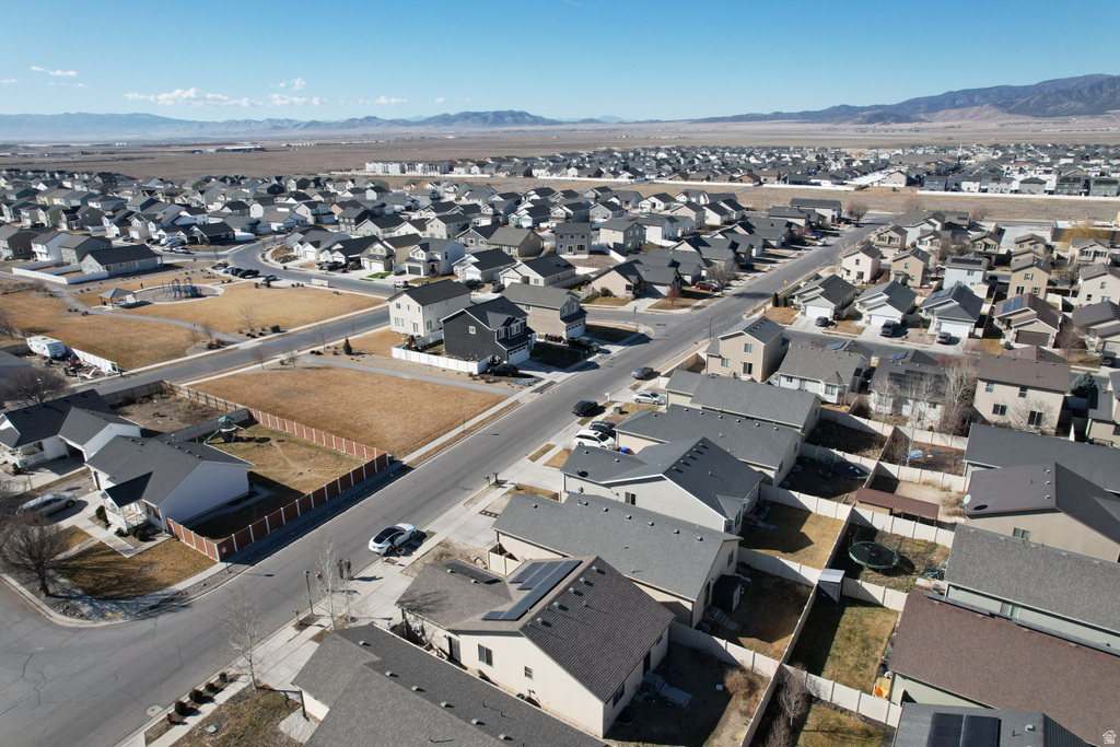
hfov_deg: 78.6
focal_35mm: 22
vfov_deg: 57.2
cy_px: 374
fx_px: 684
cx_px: 560
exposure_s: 1/2000
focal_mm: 8.38
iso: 130
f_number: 2.8
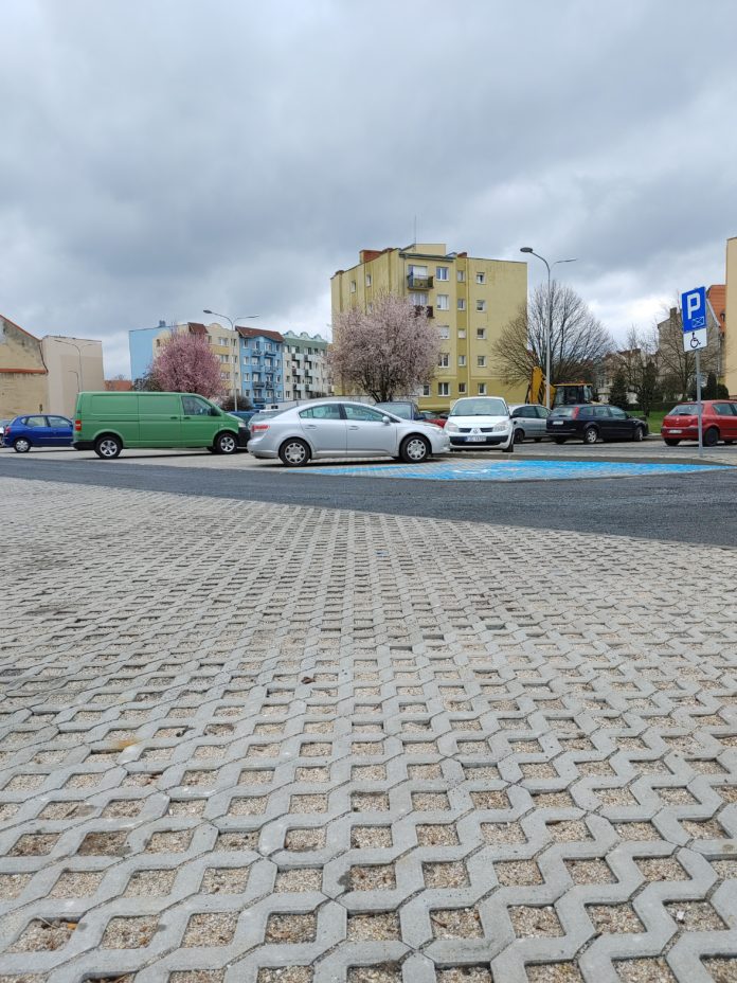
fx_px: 738
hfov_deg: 53.1
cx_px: 368
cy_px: 492
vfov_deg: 67.3
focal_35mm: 26
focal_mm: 4.81
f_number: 1.8
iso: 50
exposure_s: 1/641
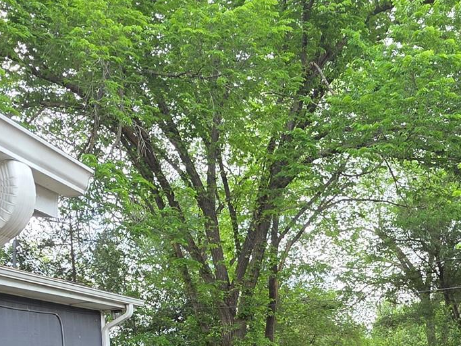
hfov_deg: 47.7
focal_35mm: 39
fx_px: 519
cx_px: 267
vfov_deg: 31.6
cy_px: 401
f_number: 1.9
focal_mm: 2.2
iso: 32
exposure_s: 1/120
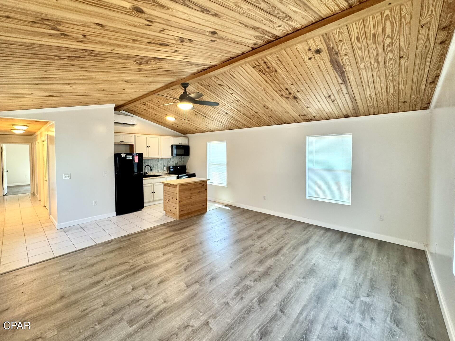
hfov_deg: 98.0
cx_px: 212
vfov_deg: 81.7
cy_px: 160
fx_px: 197
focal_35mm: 15
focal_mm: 2.22
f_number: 2.2
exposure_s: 1/120
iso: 250
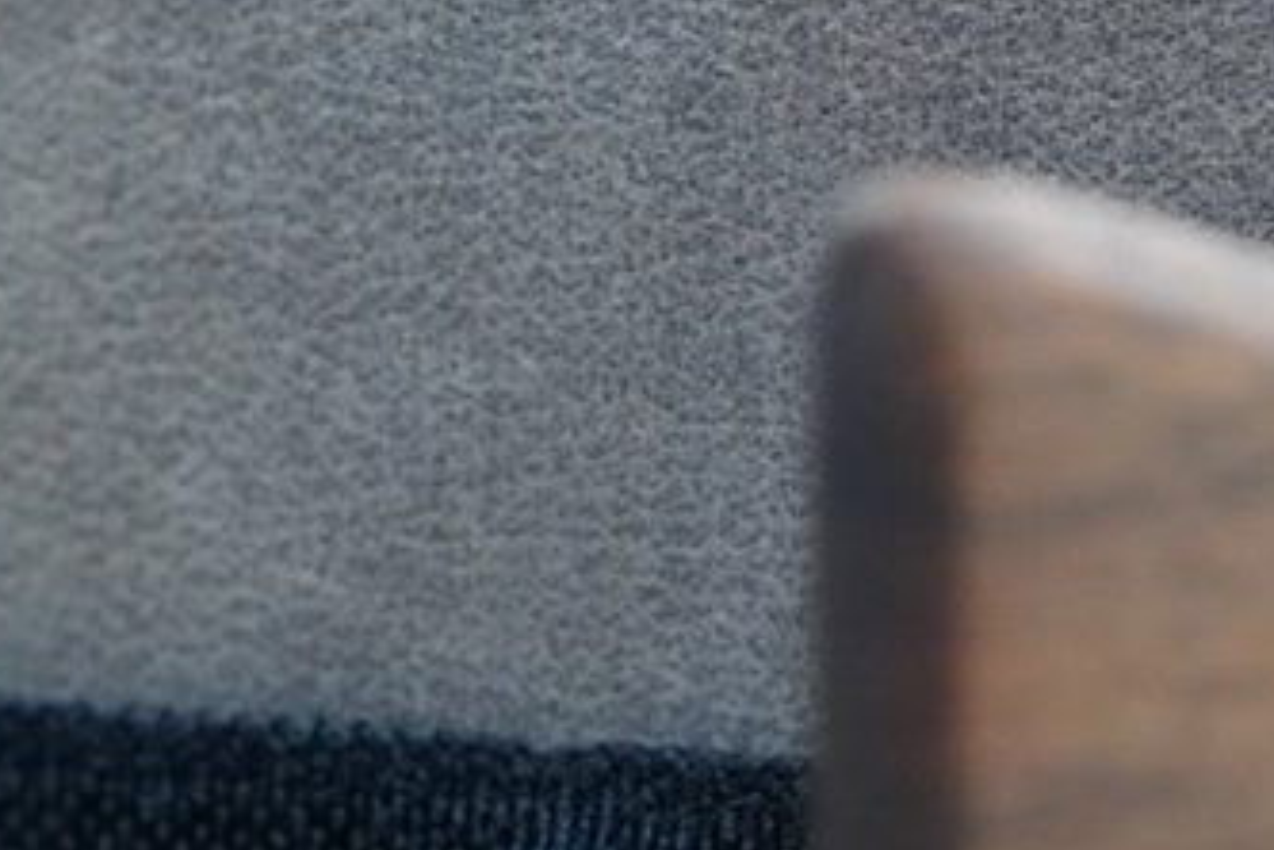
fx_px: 21550
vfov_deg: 2.3
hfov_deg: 3.4
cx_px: 2816
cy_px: 1394
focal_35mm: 609
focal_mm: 90
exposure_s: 1/160
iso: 1250
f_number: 4
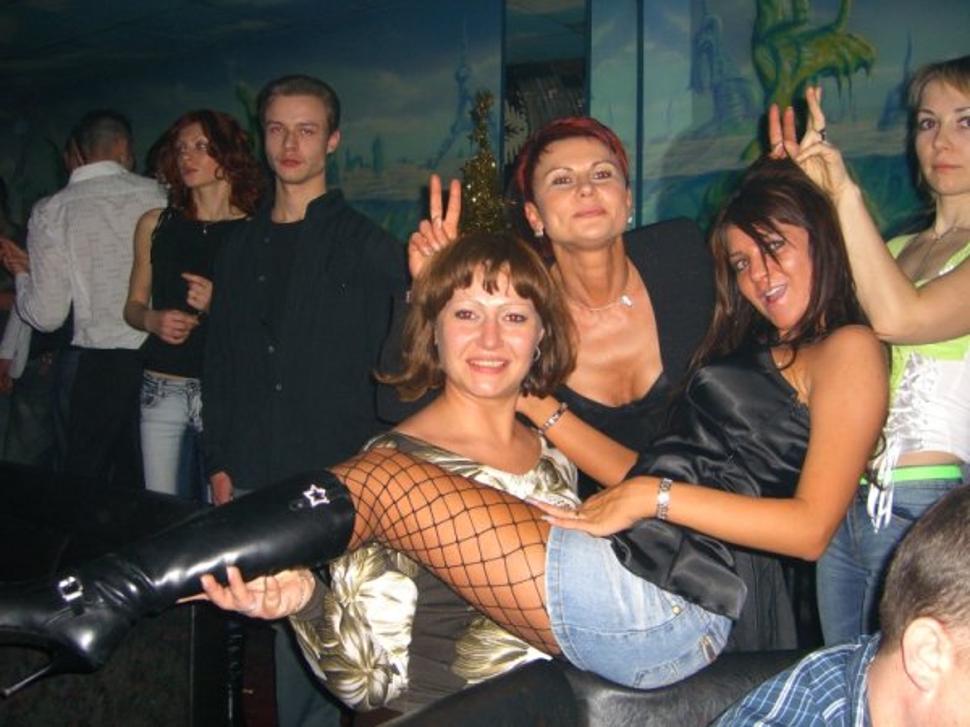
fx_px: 1065
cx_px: 485
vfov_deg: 37.7
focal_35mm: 38
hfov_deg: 49.0
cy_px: 364
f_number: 2.8
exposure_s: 1/60
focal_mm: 7.9
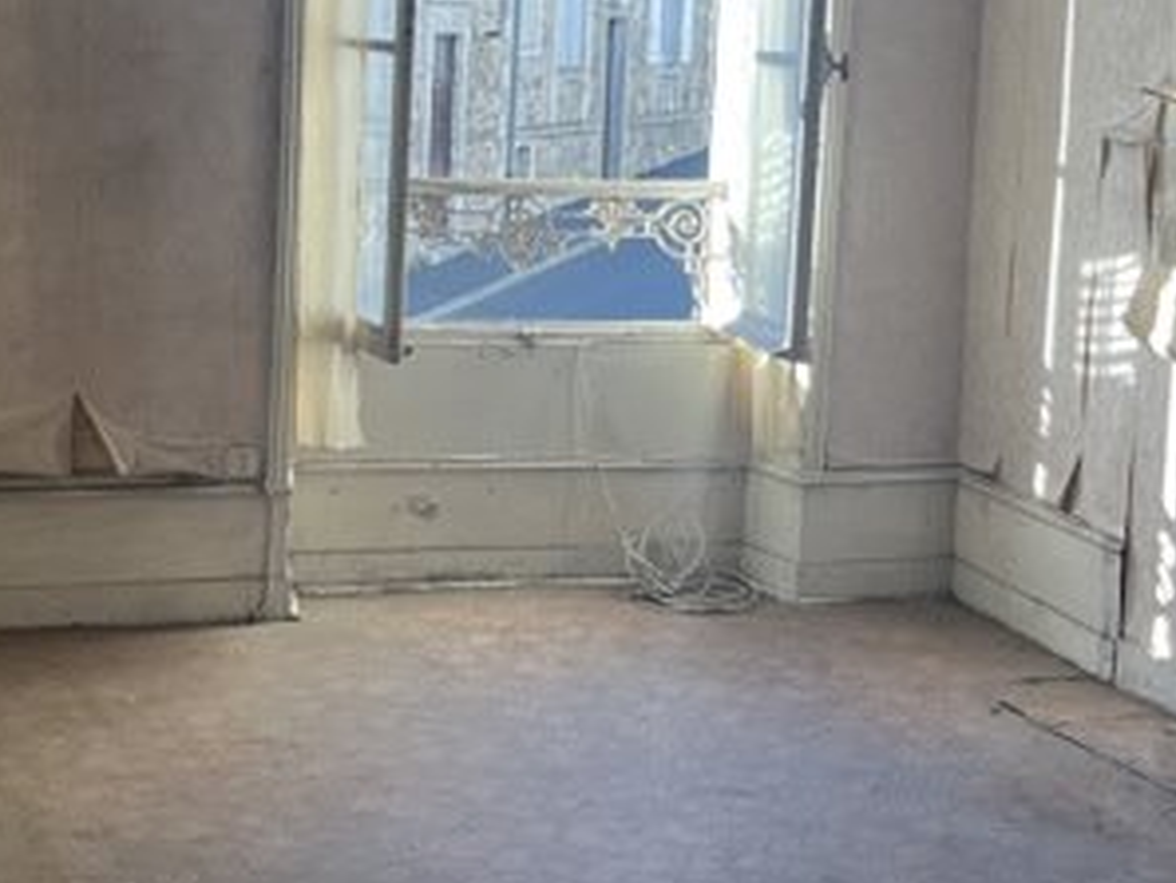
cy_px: 257
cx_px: 483
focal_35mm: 70
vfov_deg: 20.9
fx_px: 2379
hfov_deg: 27.7
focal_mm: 5.1
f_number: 1.6
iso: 32
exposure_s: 1/144
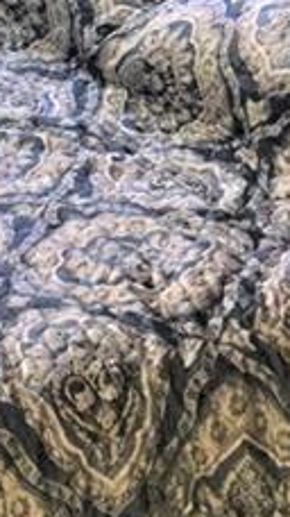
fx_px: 2273
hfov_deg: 7.2
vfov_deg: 12.5
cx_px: 374
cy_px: -170
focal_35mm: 166
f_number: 2.2
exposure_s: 1/30
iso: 50
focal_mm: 4.15
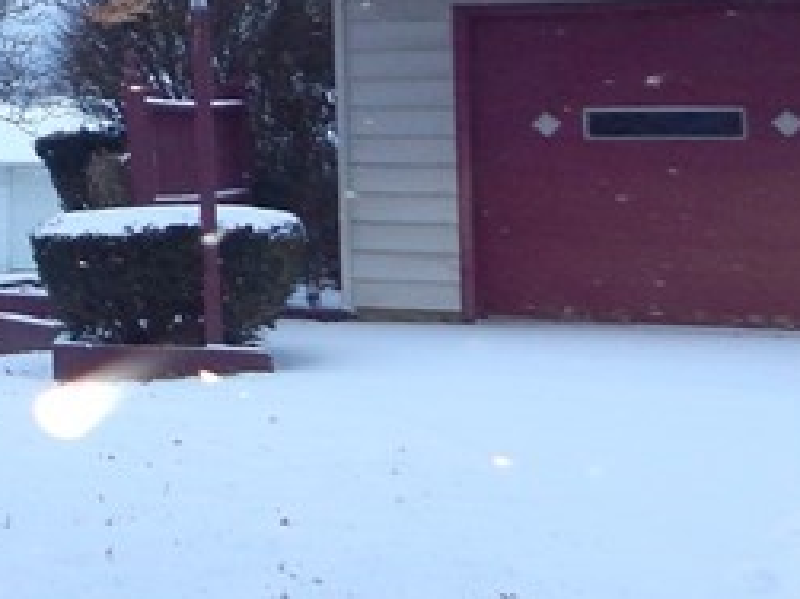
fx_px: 2171
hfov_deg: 16.5
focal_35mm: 94
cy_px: -57
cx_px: -736
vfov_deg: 15.3
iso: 220
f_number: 3
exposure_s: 1/30
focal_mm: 4
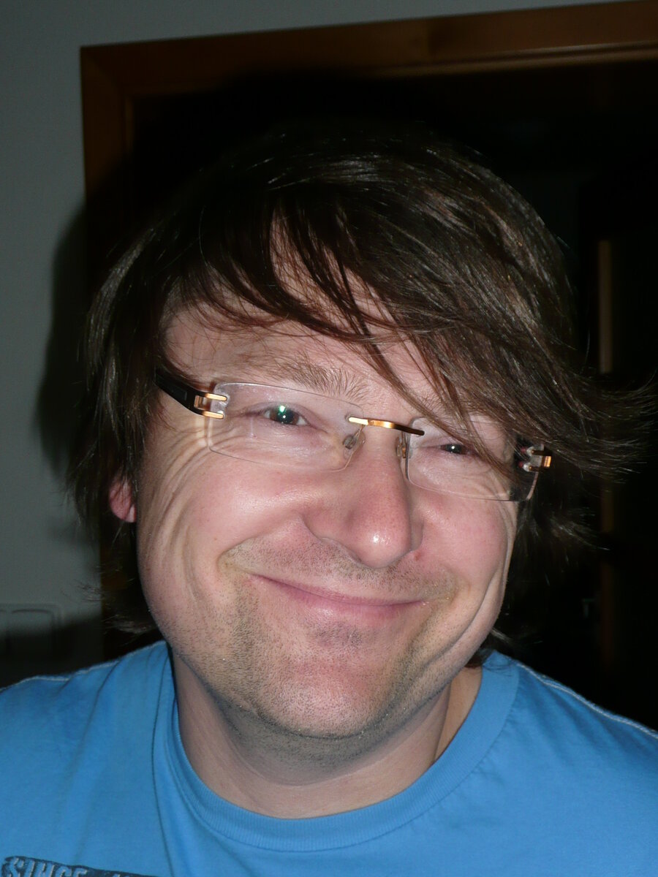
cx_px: 329
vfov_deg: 41.2
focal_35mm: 46
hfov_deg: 31.5
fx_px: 1166
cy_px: 438
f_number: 3.8
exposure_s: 1/30
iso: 100
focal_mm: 6.2
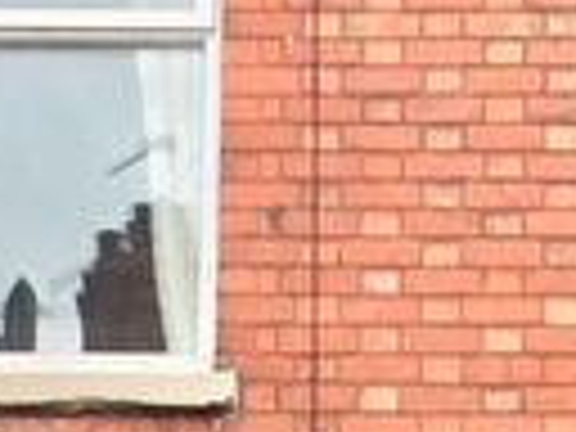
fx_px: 2629
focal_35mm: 158
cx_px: 320
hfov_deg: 12.5
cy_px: 740
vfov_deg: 9.0
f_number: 2.2
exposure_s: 1/50
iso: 25
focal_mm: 4.15
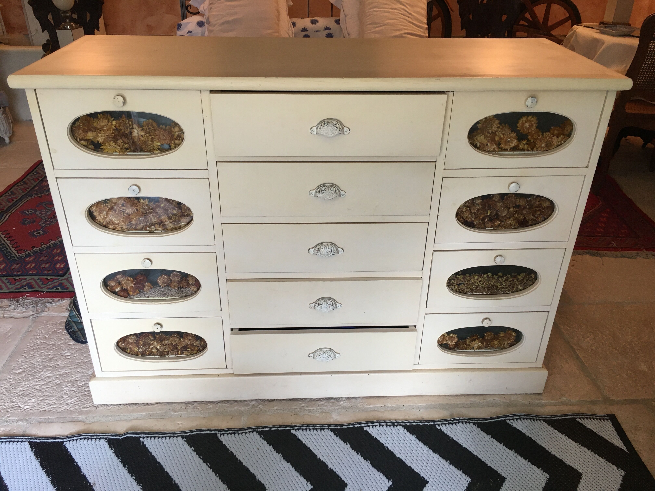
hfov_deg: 61.7
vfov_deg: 48.2
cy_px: 246
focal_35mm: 29
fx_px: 549
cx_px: 328
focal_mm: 4.15
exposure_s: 1/33
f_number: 2.2
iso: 50
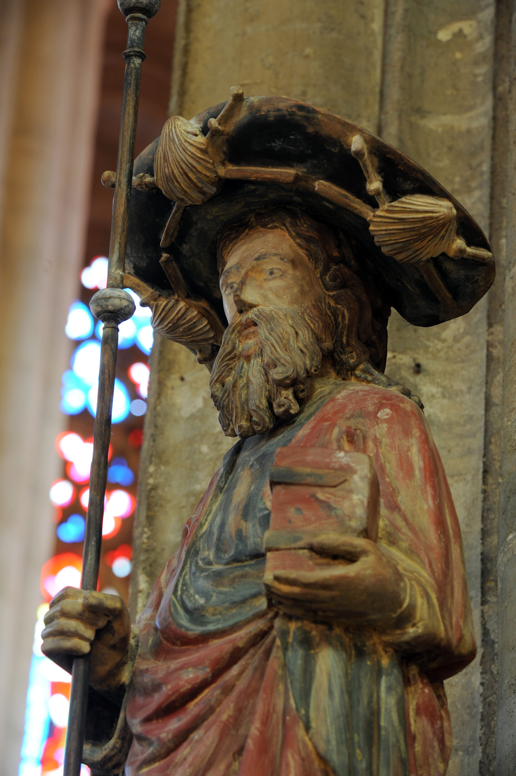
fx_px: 2906
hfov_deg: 10.1
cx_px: 258
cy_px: 388
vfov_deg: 15.2
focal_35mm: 135
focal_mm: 135
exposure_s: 3
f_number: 7.1
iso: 200
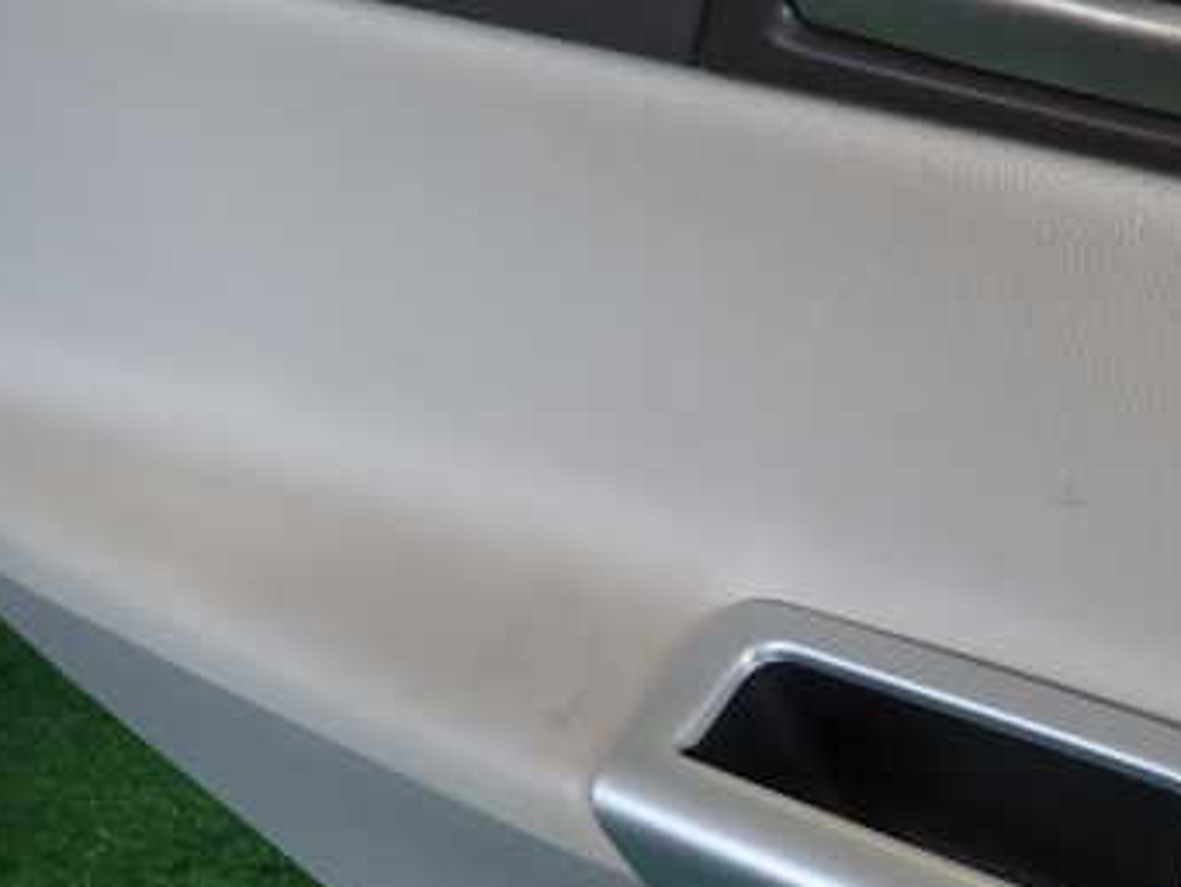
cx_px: 963
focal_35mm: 44
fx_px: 1502
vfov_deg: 32.8
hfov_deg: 40.9
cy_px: 527
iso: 100
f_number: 2
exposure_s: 1/100
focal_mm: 4.5
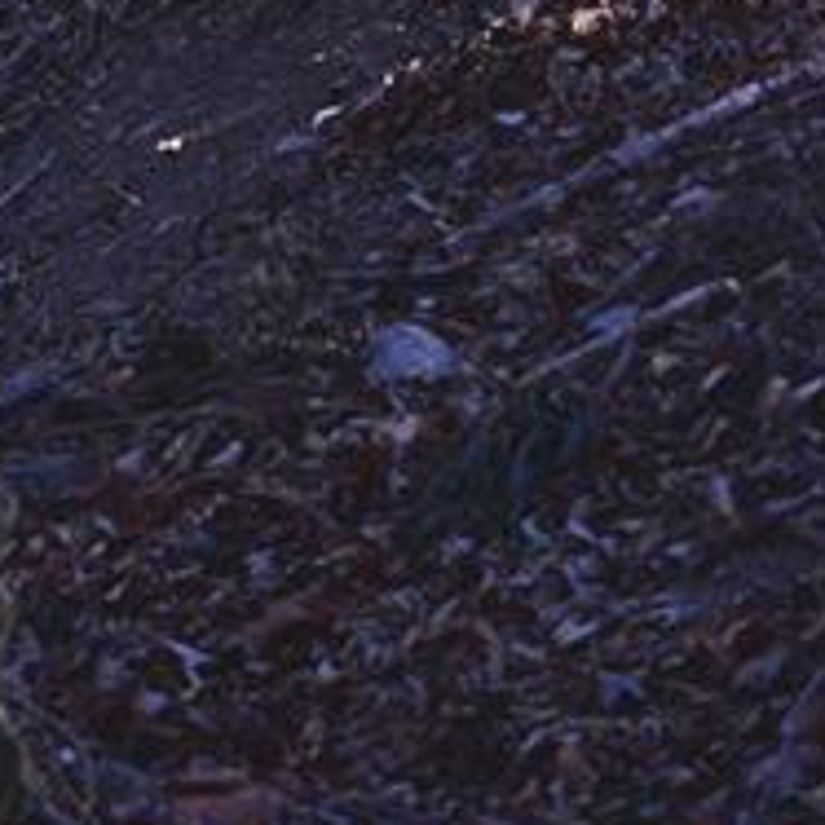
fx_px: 7712
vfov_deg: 6.1
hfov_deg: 6.1
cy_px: -165
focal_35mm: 286
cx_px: -225
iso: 400
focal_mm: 70
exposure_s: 1/100
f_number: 10
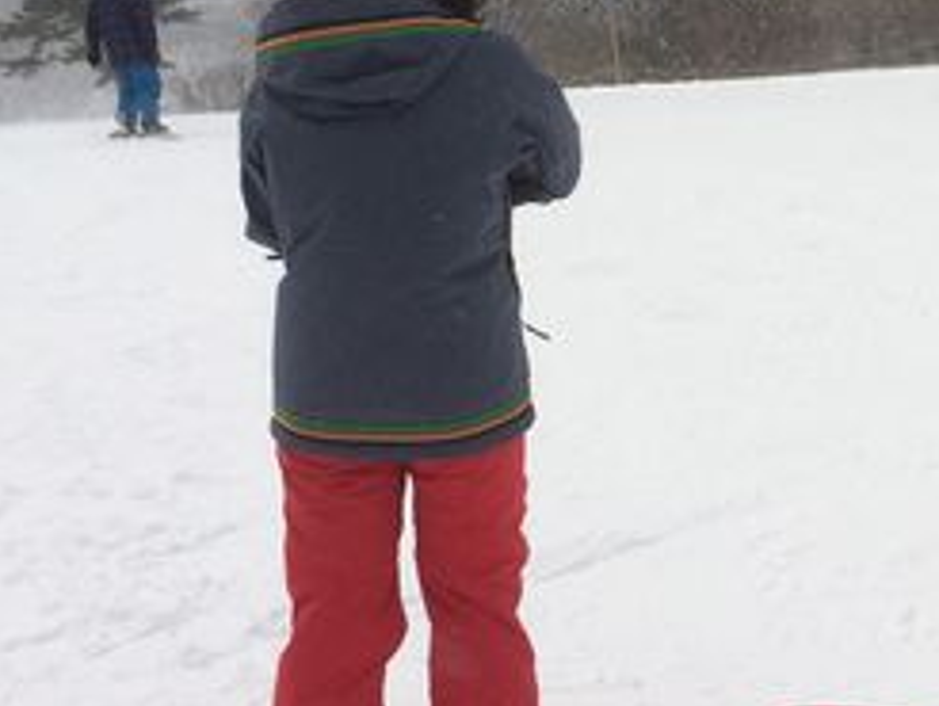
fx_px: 2118
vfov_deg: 18.7
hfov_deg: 24.3
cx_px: 847
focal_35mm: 78
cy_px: 134
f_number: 2.2
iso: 40
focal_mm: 4.12
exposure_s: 1/5882
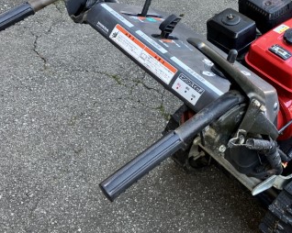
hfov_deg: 33.2
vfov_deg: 27.4
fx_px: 475
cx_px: 234
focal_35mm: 55
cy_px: 72
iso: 50
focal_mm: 3.99
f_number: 1.8
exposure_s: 1/121
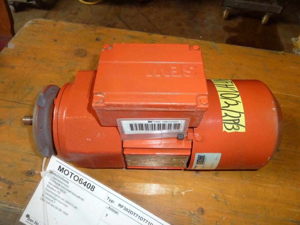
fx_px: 217
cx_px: 150
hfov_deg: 69.4
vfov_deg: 54.9
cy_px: 112
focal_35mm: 25
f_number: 3.3
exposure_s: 1/30
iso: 320
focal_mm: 4.1
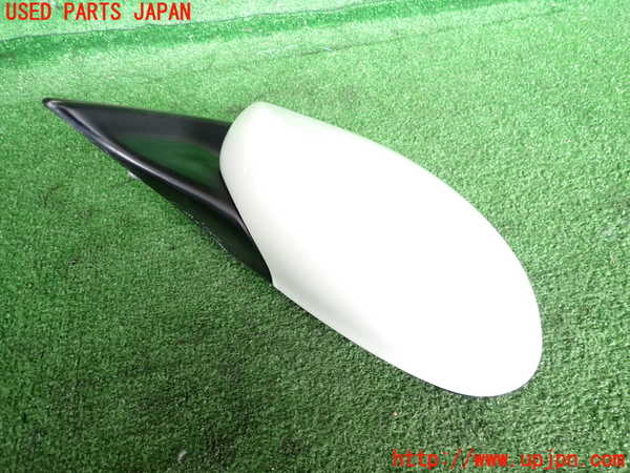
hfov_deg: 69.4
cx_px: 315
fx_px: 455
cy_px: 236
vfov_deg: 54.9
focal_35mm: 25
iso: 200
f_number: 2
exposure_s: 1/50
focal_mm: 4.5
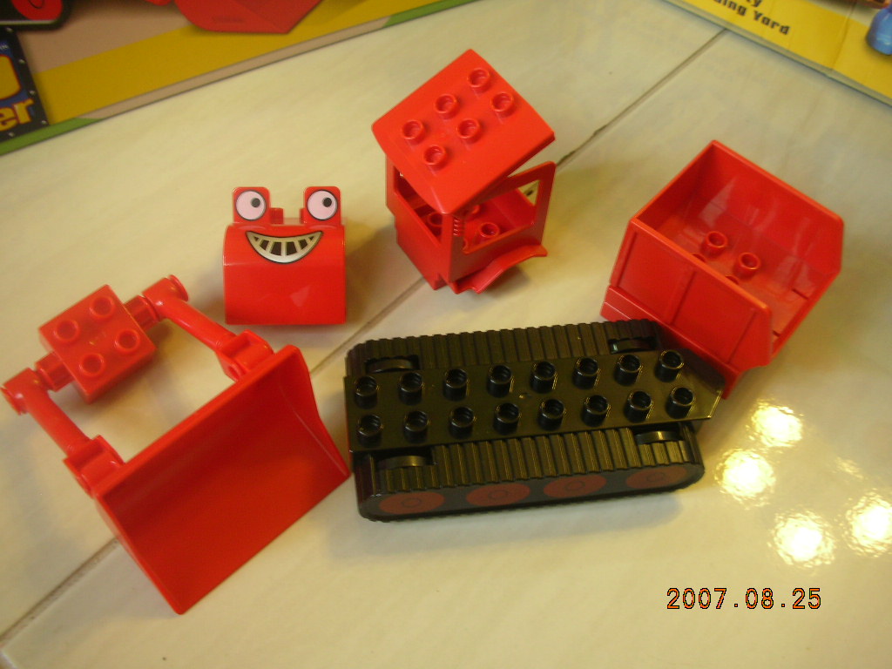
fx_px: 902
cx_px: 446
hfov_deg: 52.6
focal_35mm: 35
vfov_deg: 40.7
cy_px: 334
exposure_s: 1/4.8
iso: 50
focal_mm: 5.8
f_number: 3
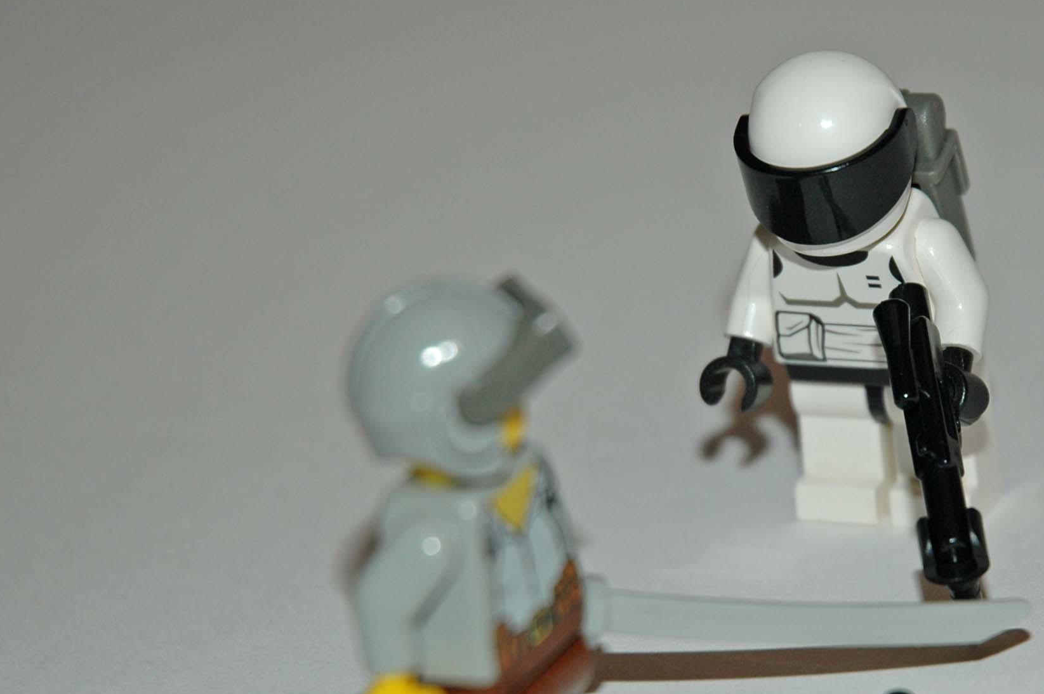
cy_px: 320
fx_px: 5563
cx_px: 796
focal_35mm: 192
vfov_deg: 7.1
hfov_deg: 10.7
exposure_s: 1/60
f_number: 4.5
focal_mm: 70
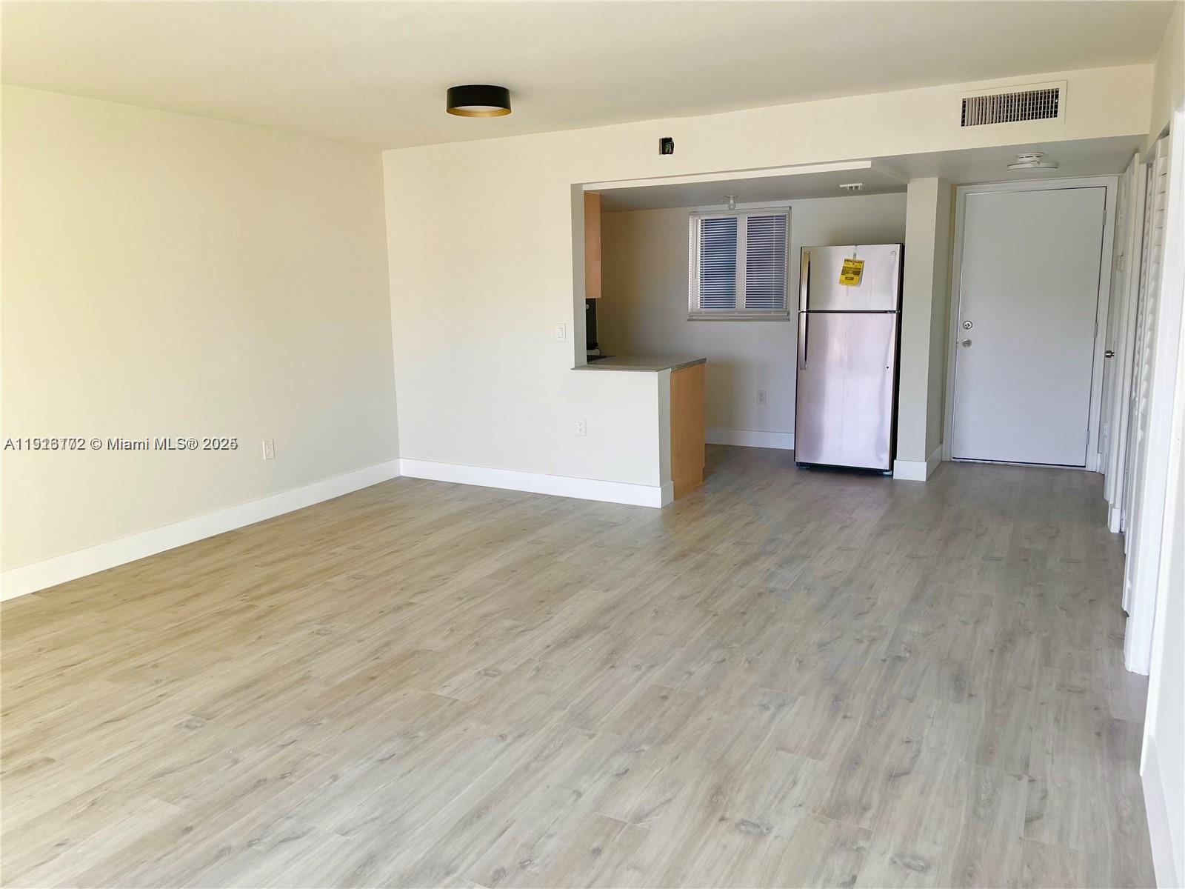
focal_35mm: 26
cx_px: 592
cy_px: 444
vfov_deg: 53.1
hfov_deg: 67.3
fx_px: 890
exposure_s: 1/138
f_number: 1.6
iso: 32
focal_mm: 4.2
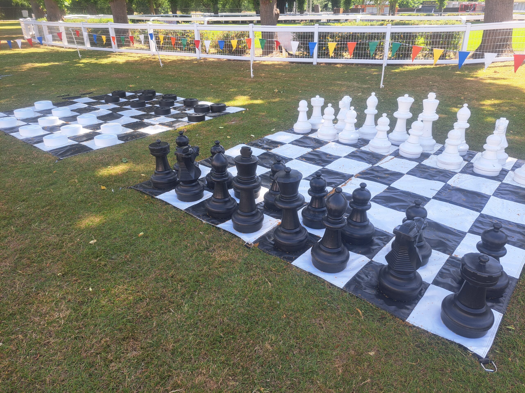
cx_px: 262
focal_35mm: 24
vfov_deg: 56.8
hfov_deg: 71.6
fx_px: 364
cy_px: 196
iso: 50
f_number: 1.8
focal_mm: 5.23
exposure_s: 1/263
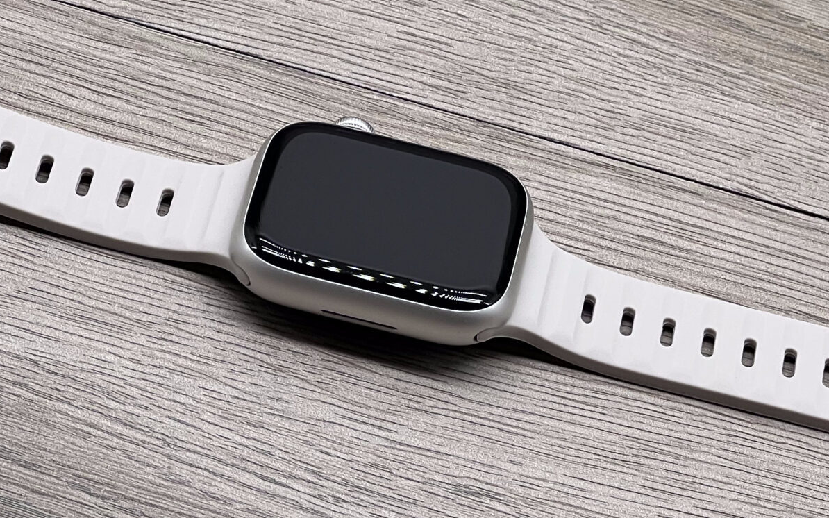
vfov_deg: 7.5
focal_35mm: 175
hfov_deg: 12.0
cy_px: 244
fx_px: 3953
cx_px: 524
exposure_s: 1/100
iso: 40
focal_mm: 9
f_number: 2.8
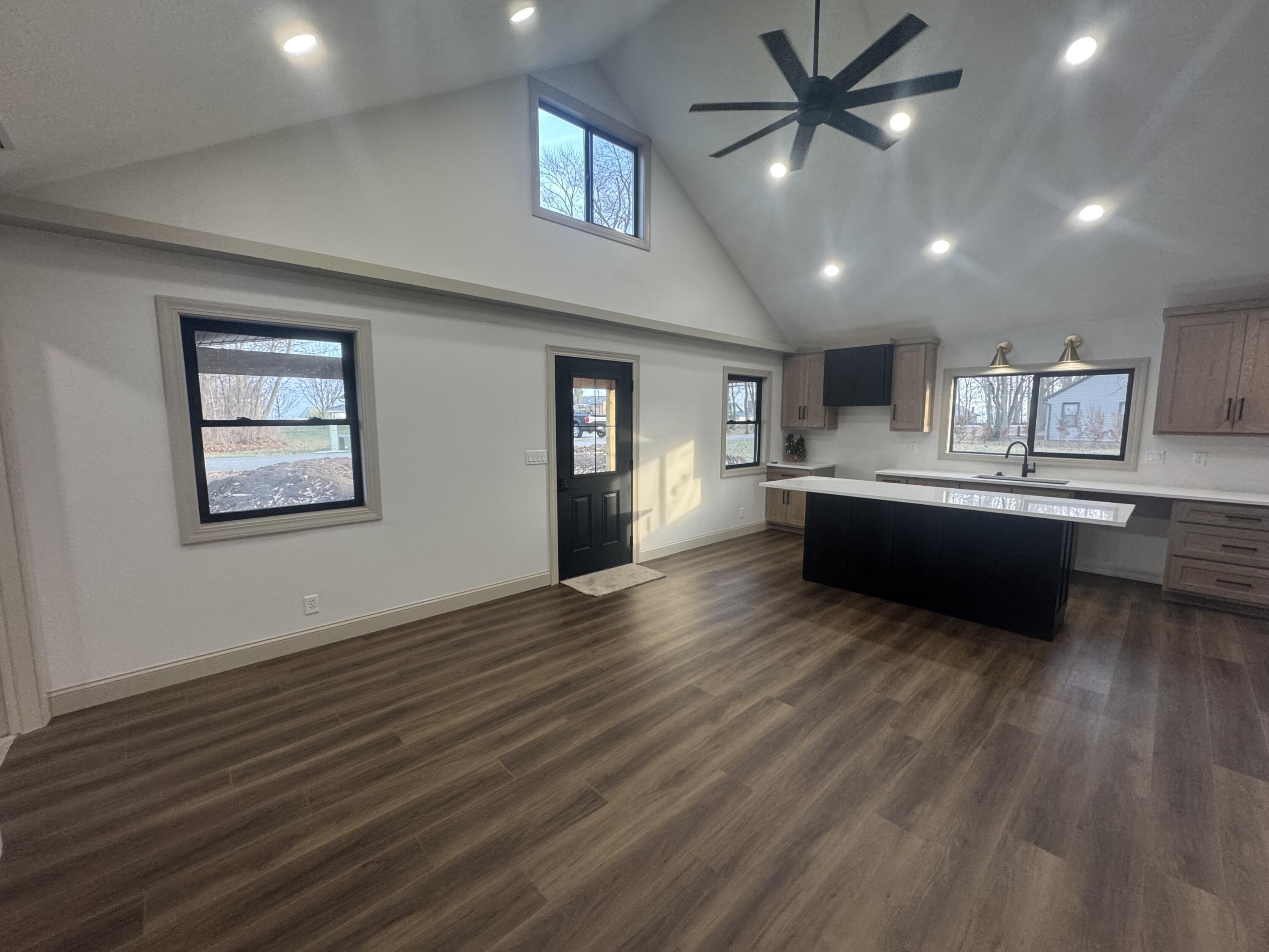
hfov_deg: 102.1
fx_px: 513
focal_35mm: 14
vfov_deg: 85.7
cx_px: 634
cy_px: 476
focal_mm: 2.22
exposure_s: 1/120
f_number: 2.2
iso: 200
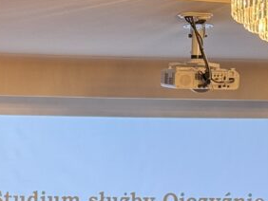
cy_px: 297
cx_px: 39
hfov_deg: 11.3
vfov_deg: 8.4
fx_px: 1348
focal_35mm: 174
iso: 50
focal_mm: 6.76
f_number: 1.78
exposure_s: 1/50
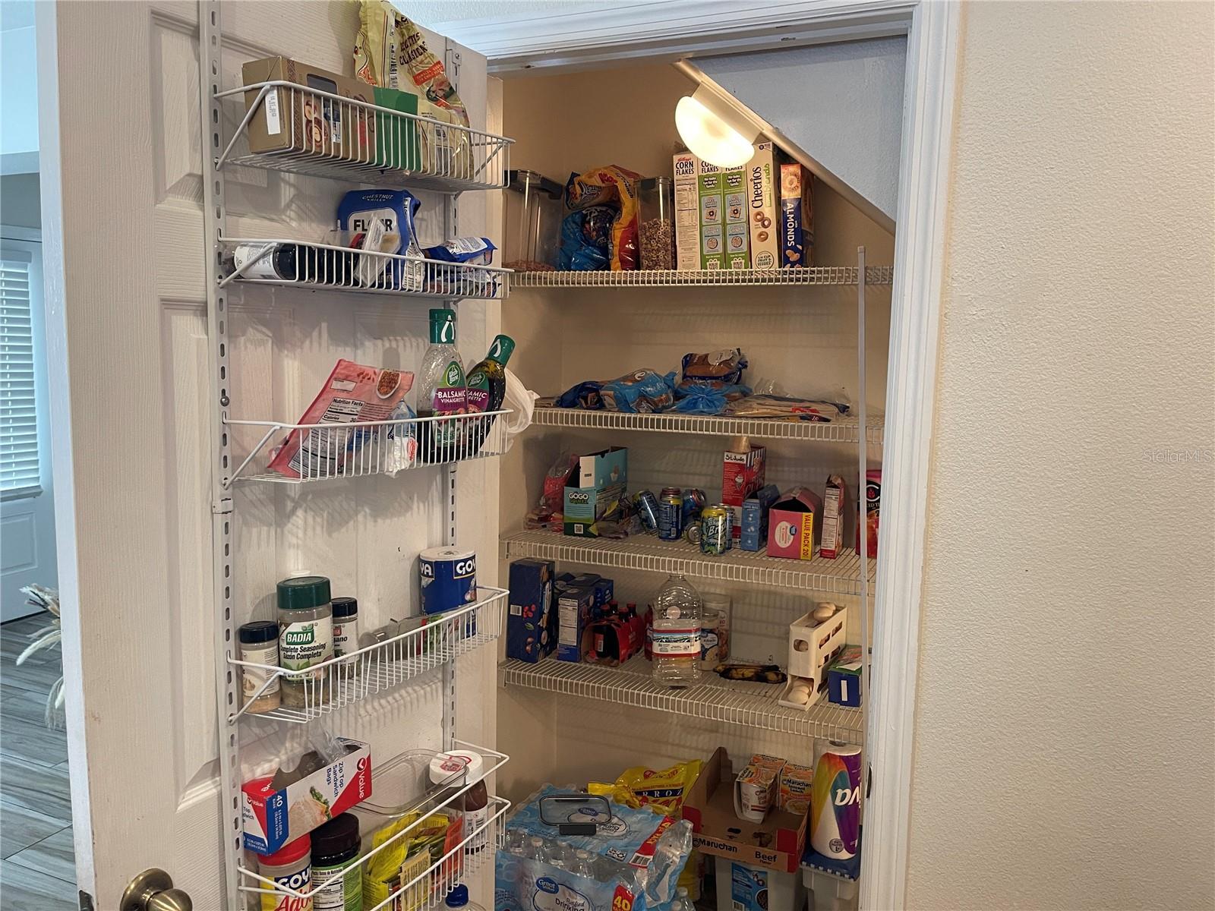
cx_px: 608
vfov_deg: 54.9
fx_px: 877
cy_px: 456
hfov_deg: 69.4
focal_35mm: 25
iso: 200
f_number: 1.6
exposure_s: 1/60
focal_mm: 5.1
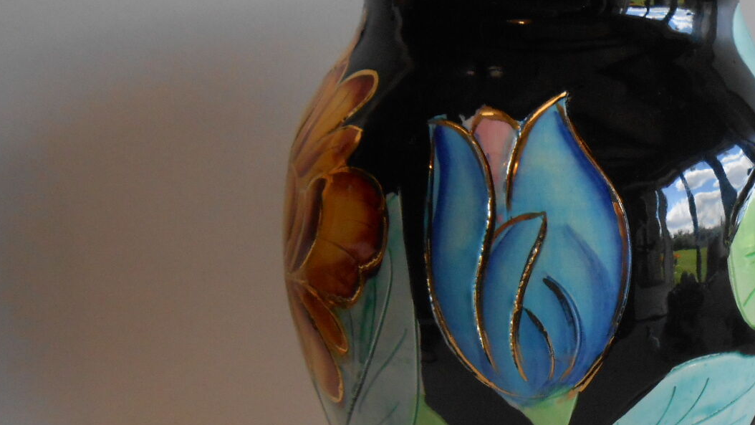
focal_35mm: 43
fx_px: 861
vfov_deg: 27.6
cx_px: 529
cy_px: 268
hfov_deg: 46.3
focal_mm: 4.6
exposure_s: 1/250
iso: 320
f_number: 3.5
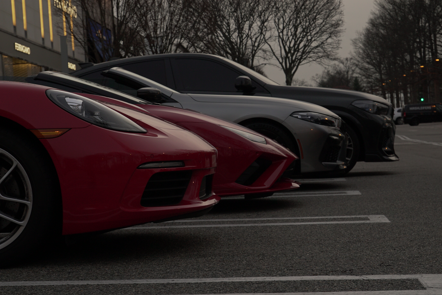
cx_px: 221
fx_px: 995
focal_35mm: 81
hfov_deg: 25.0
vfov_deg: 16.9
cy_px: 148
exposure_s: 1/160
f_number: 9
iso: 320
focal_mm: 54
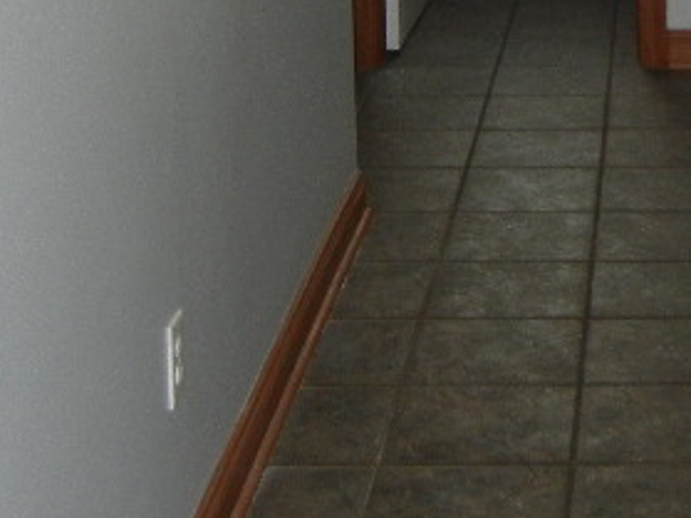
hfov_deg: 17.5
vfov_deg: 13.0
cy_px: -166
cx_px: 681
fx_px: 2195
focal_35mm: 110
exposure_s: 1/30
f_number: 3.5
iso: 200
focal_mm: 5.4
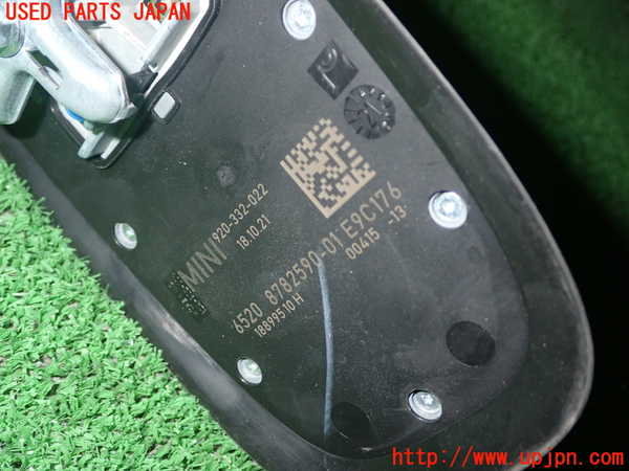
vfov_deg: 35.1
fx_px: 745
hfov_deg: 45.8
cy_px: 236
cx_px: 314
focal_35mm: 41
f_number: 8
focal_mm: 7.31
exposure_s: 1/40
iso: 320
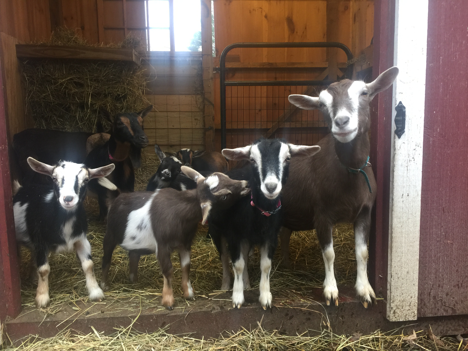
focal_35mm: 29
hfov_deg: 61.7
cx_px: 234
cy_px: 176
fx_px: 392
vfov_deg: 48.2
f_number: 2.2
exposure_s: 1/30
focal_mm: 4.15
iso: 40
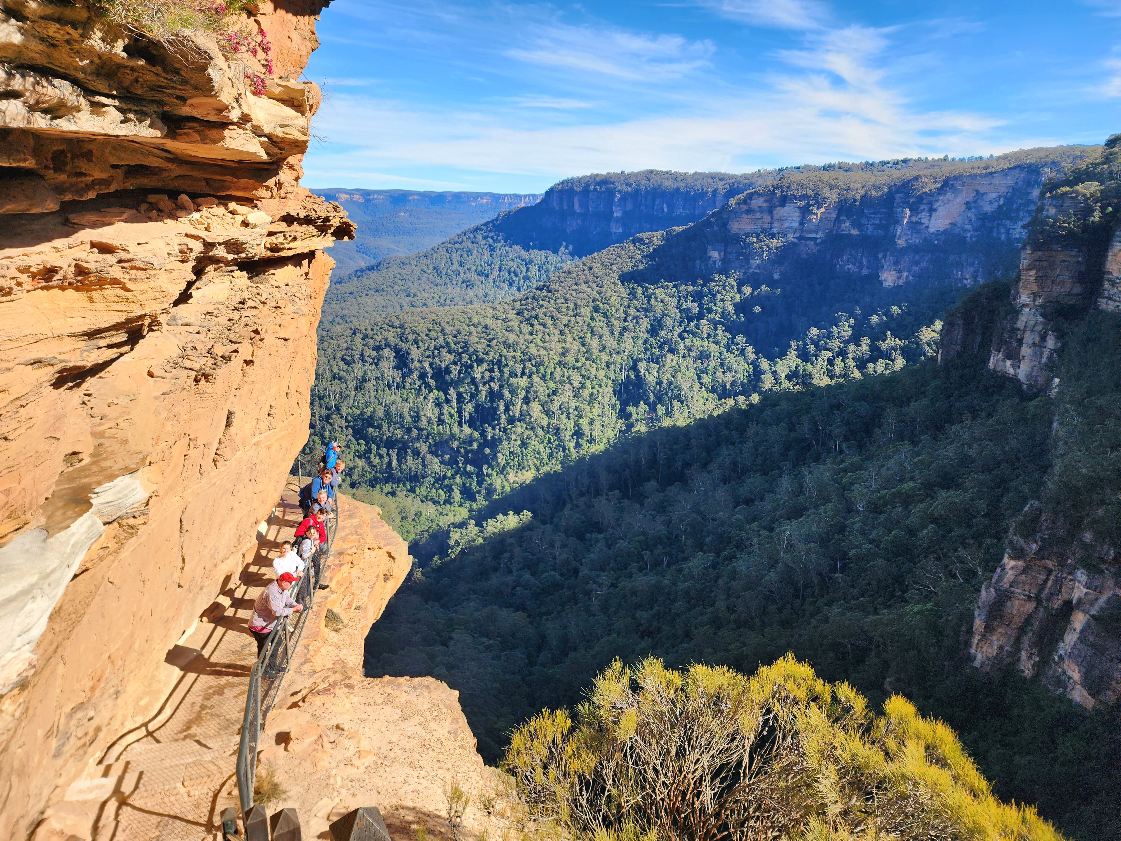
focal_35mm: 23
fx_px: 745
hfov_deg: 73.9
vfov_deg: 58.9
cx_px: 560
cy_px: 420
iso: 12
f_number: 1.8
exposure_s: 1/714
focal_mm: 6.4
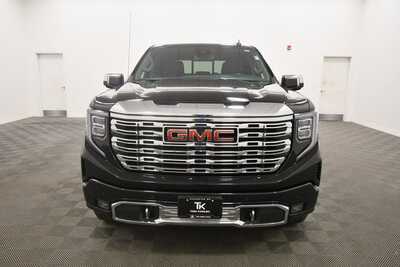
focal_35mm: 27
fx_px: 300
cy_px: 134
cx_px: 200
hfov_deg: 67.4
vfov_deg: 48.0
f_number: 5.6
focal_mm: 18
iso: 1000
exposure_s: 1/125
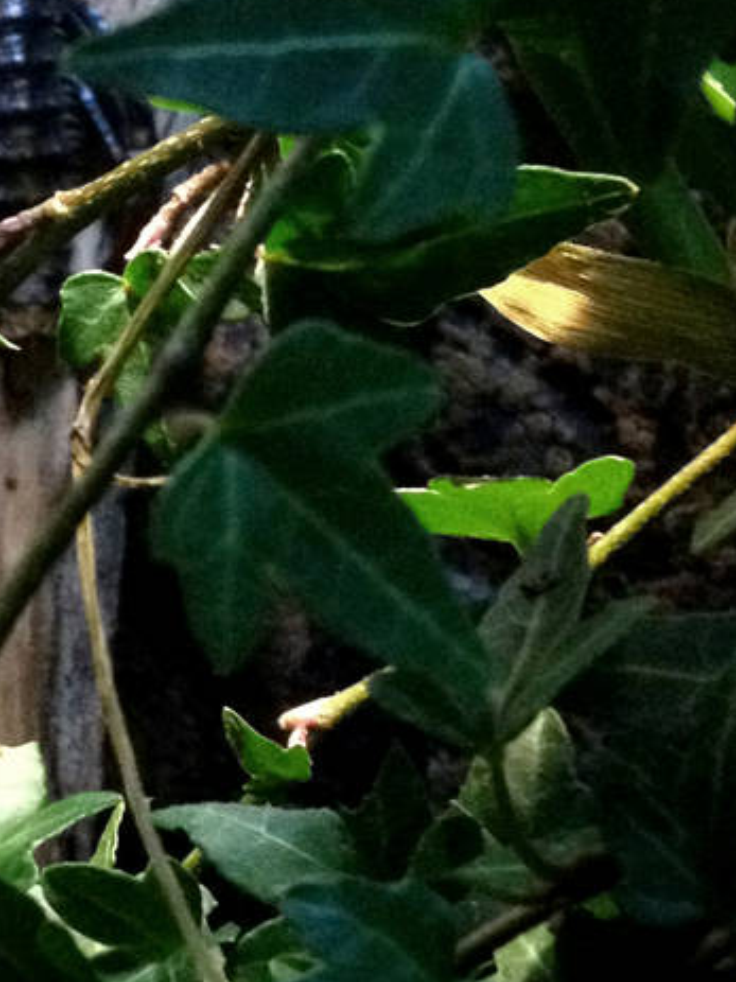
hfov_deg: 12.1
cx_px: 0
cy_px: 511
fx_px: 3432
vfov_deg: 16.3
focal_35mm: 121
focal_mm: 4.28
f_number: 2.4
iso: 400
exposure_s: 1/15
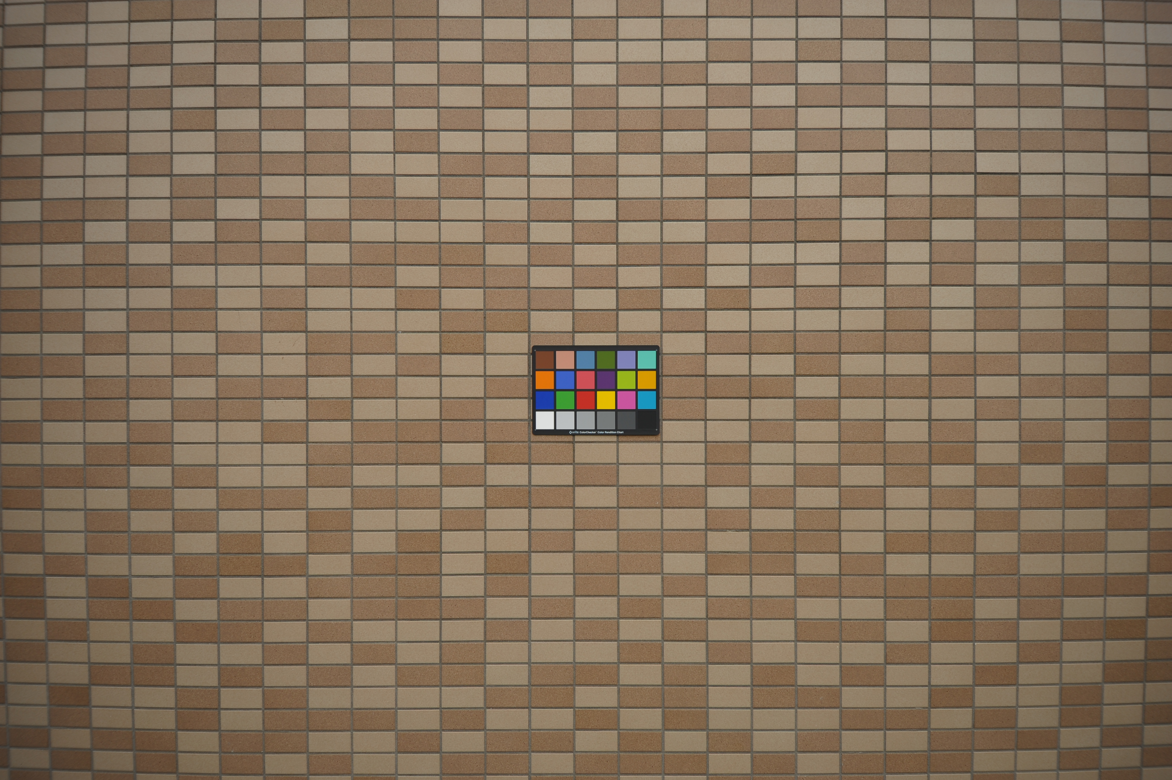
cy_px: 390
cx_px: 586
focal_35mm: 18
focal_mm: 18
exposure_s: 1/320
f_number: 5.6
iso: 200
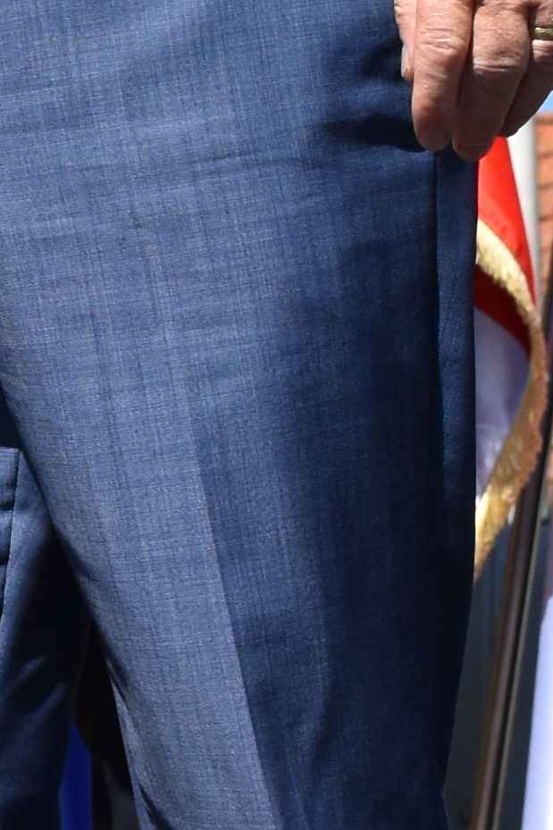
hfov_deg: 5.4
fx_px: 5808
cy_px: 122
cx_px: -443
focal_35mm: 252
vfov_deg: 8.2
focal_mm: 26
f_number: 7.1
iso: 400
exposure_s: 1/2000
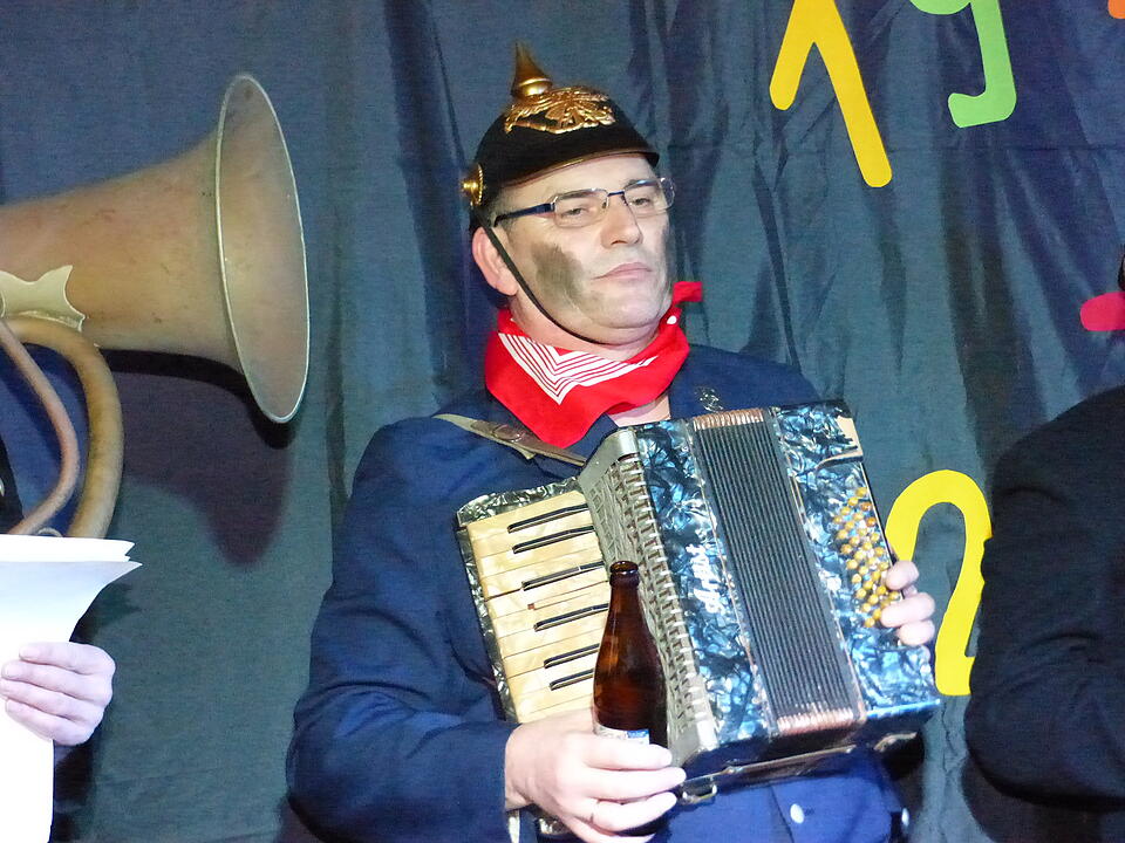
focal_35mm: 155
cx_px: 562
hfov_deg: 12.7
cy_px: 422
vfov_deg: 9.6
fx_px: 5037
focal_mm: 27.8
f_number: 2.8
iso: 3200
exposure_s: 1/100
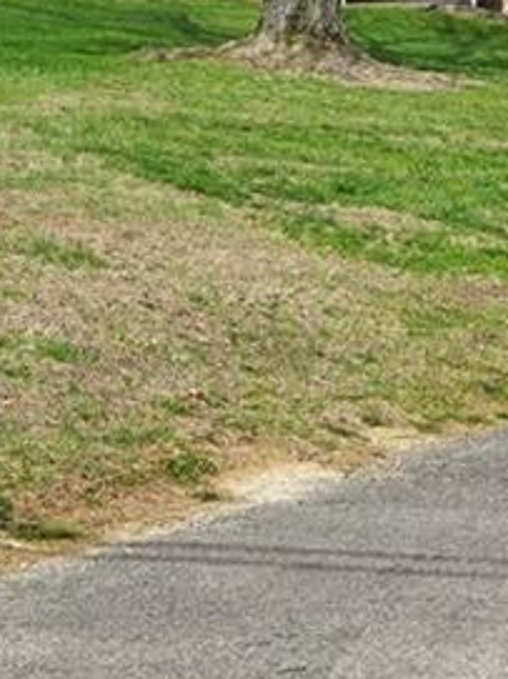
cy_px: -9
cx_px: 766
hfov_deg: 11.8
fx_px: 2350
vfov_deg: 16.1
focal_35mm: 120
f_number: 8
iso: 500
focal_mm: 33
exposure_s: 1/1250
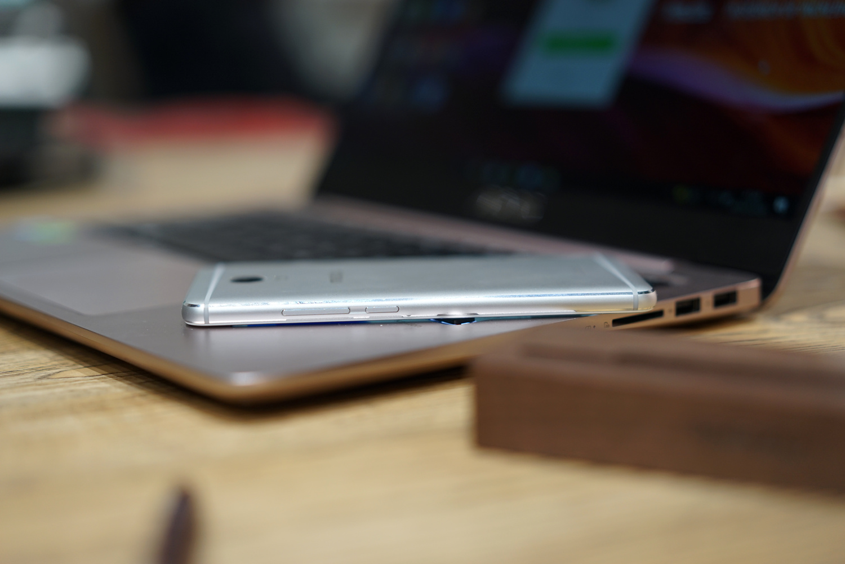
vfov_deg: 24.6
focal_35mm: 55
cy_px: 282
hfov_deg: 36.2
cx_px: 422
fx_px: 1291
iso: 250
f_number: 2
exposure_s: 1/60
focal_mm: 55
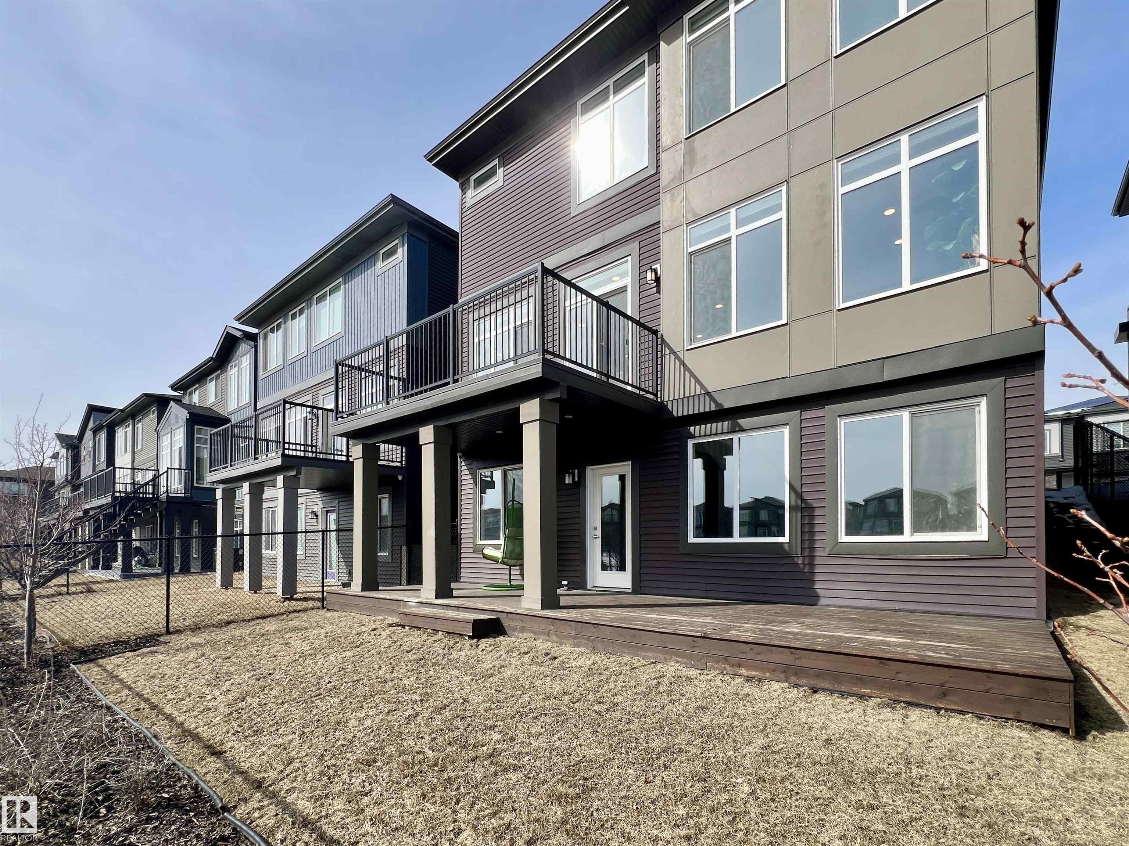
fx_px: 424
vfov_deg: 89.9
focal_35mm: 13
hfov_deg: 106.2
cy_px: 423
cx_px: 564
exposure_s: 1/1783
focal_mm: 1.57
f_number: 1.8
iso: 32
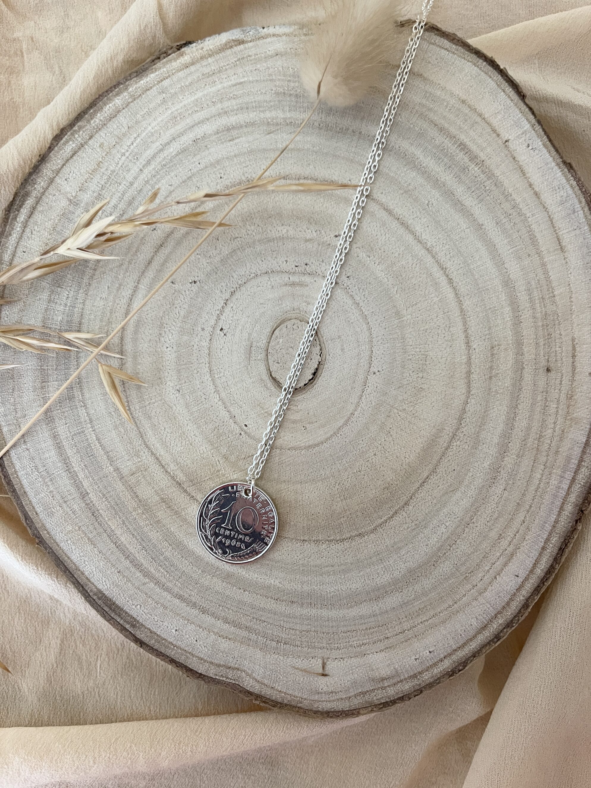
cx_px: 296
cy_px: 394
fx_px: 592
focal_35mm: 26
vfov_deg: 67.3
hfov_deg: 53.1
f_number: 1.6
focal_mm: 5.1
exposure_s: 1/60
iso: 250
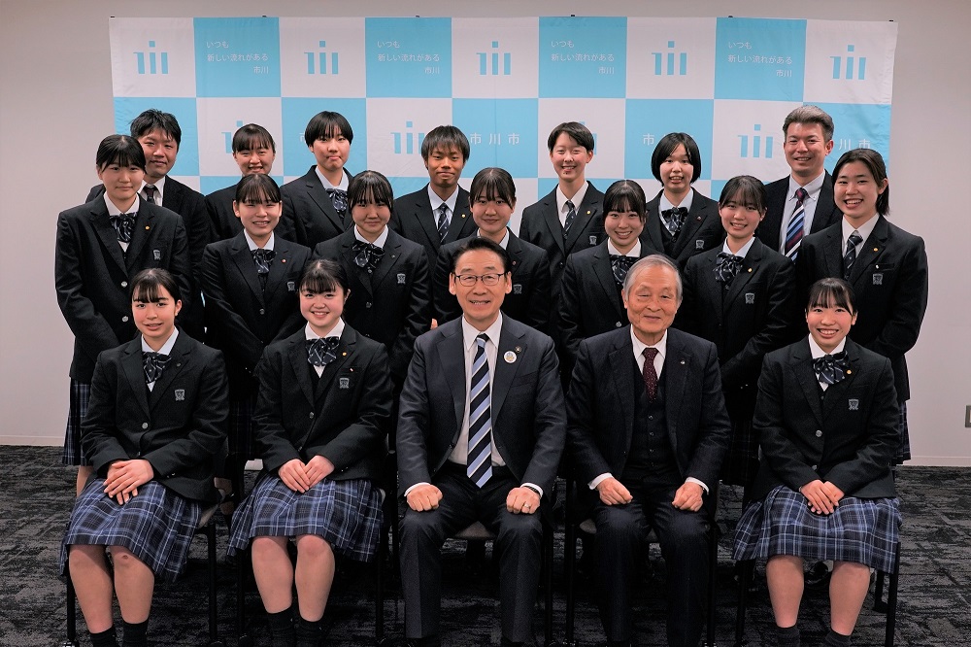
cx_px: 486
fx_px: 971
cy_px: 324
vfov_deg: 36.8
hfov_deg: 53.1
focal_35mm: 36
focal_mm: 24
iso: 1000
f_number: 6.3
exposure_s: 1/125
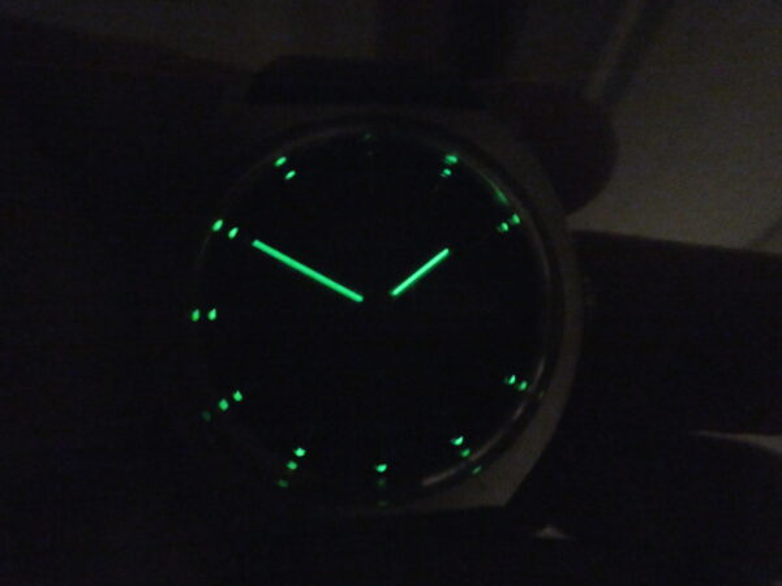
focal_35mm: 20
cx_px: 391
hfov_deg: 81.7
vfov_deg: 66.0
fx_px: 452
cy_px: 293
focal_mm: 3.6
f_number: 2.8
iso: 3200
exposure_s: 1/2
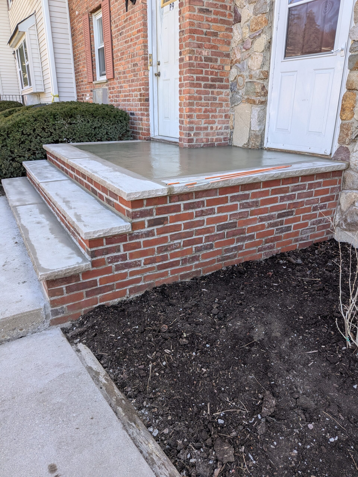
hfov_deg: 56.8
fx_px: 331
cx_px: 179
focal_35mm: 24
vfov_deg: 71.6
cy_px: 238
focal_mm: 4.53
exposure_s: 1/320
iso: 44
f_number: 1.7
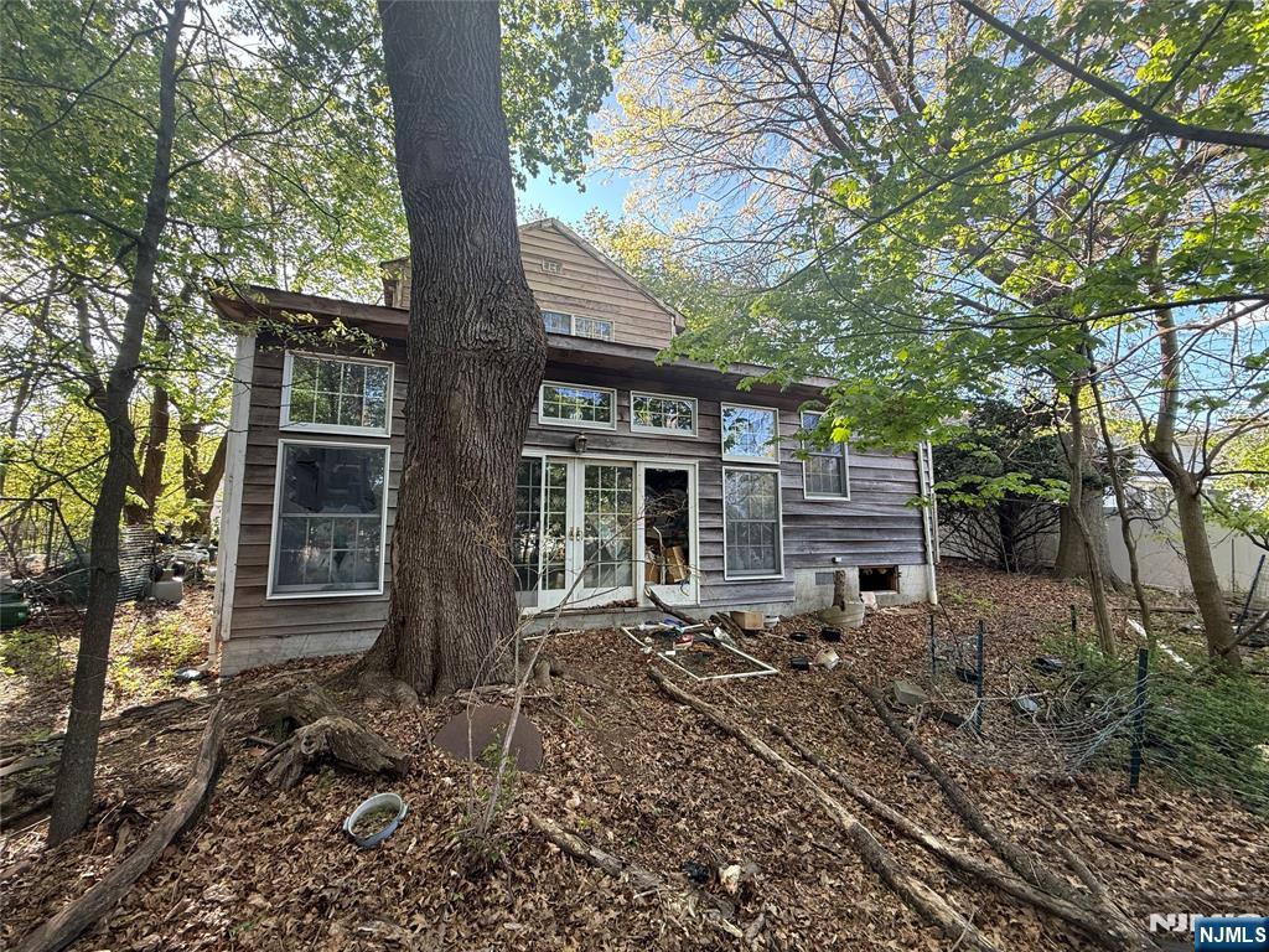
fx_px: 513
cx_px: 634
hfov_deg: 102.1
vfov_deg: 85.7
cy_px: 476
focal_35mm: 14
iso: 80
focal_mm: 2.22
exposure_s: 1/99
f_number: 2.2
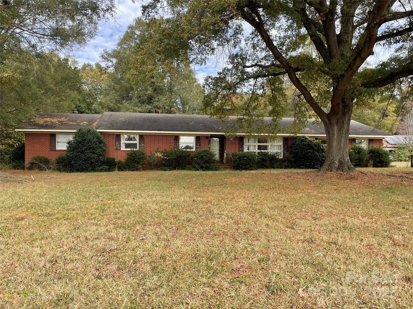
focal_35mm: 26
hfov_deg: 67.3
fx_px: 310
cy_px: 154
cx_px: 206
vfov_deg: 53.1
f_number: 1.6
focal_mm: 4.2
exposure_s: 1/707
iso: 32
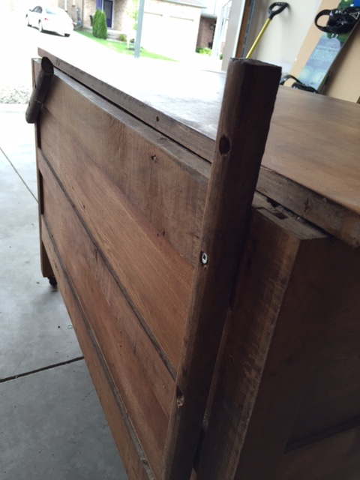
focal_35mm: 29
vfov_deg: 61.7
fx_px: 402
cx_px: 180
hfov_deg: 48.2
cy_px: 240
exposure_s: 1/120
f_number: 2.2
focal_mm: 4.15
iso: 40
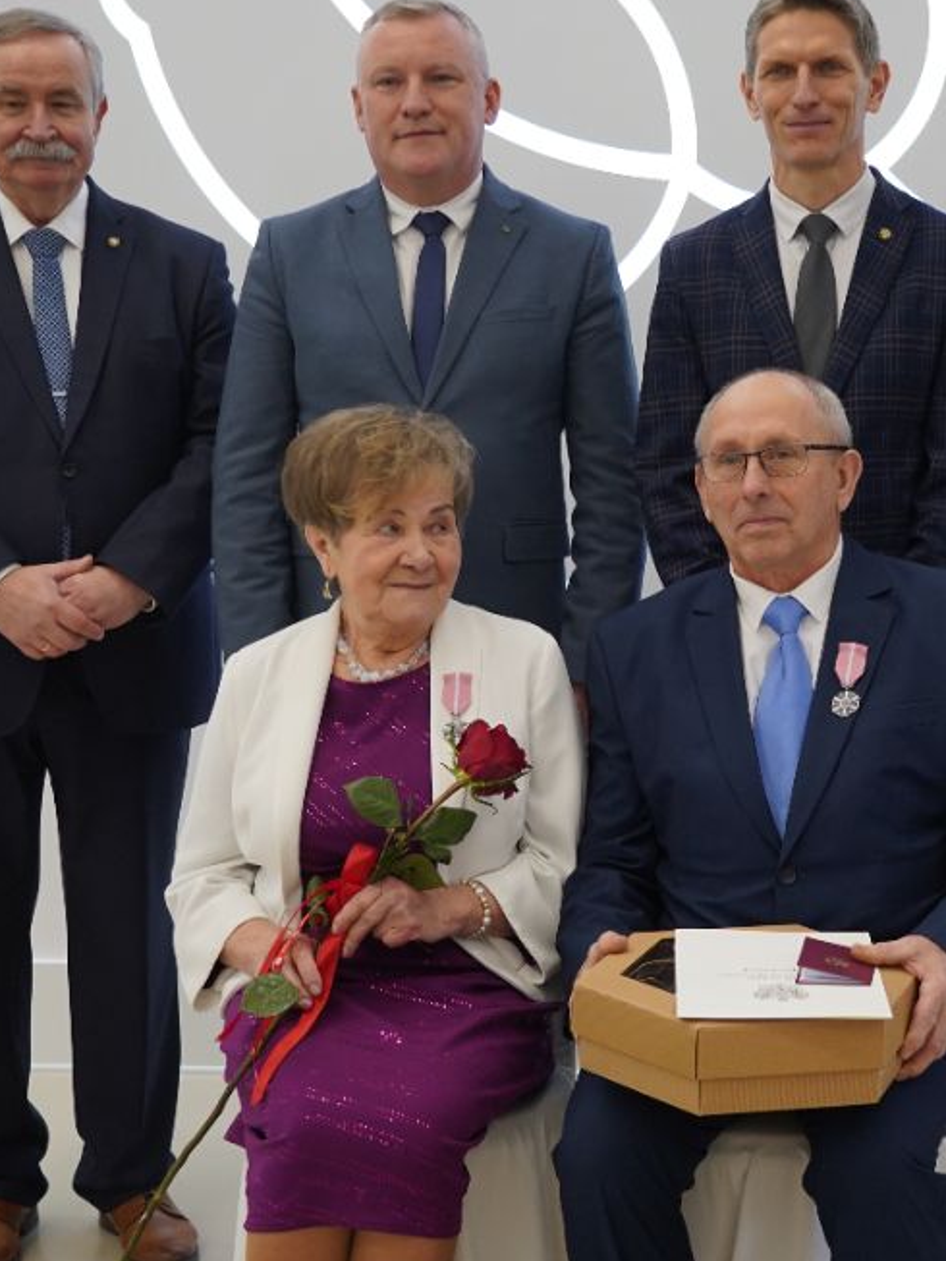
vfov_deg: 29.0
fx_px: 2441
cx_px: 720
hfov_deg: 21.7
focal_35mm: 67
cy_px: 683
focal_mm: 35
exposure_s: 1/125
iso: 1250
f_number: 4
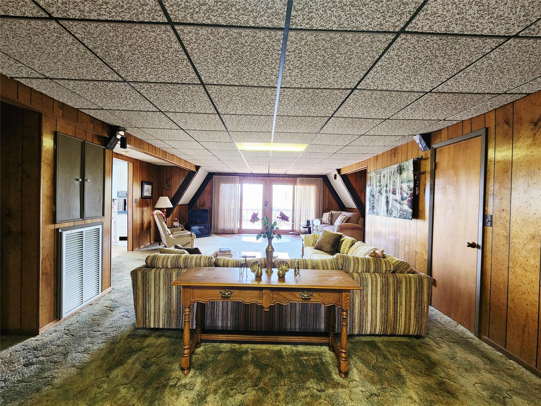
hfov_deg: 106.2
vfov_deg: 89.9
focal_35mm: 13
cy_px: 203
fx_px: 203
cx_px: 270
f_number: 2.2
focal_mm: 2.2
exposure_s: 1/40
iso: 400
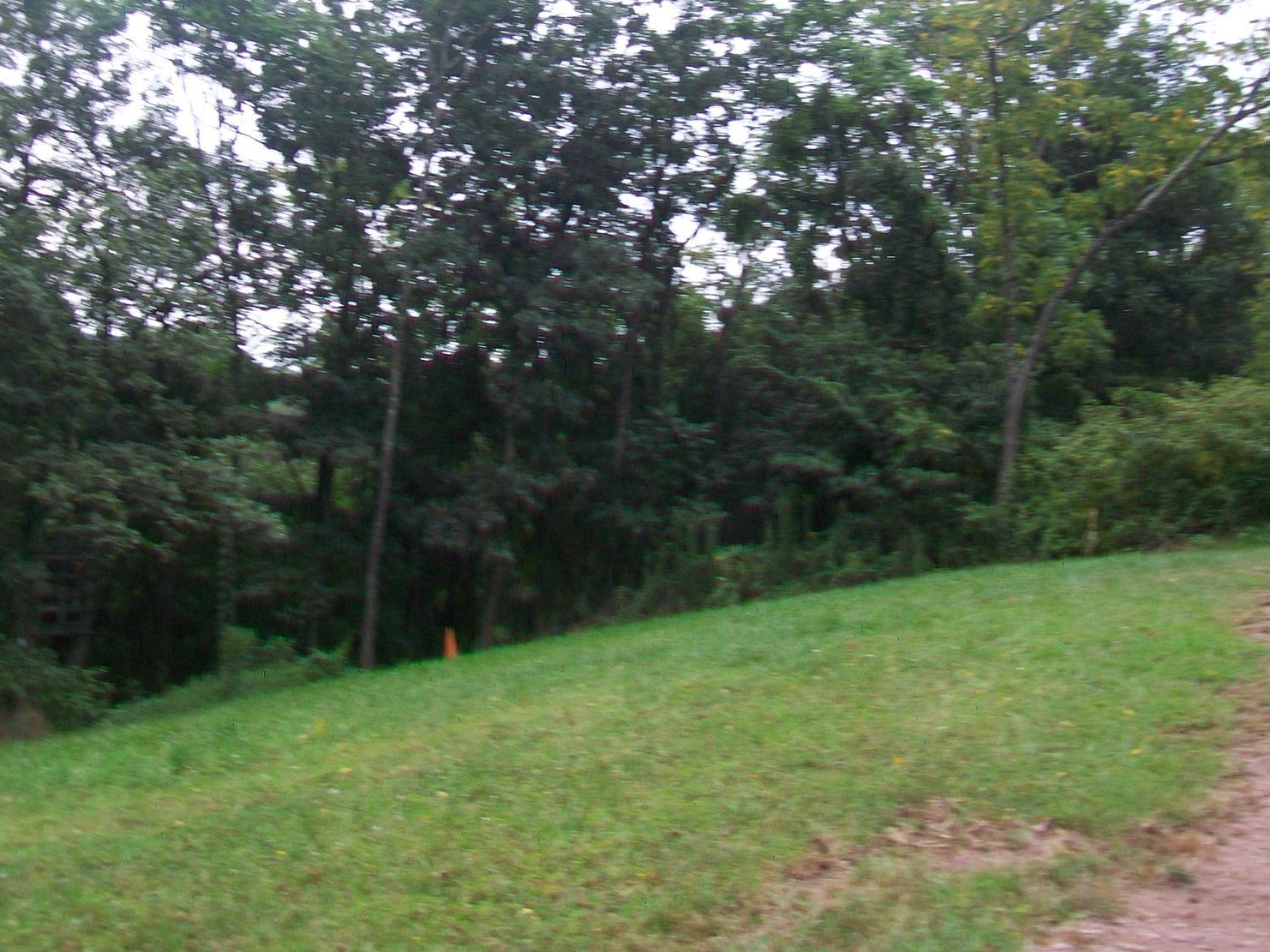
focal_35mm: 47
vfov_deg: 30.8
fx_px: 1724
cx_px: 492
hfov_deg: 40.2
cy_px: 399
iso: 64
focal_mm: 6.1
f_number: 2.7
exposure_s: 1/60
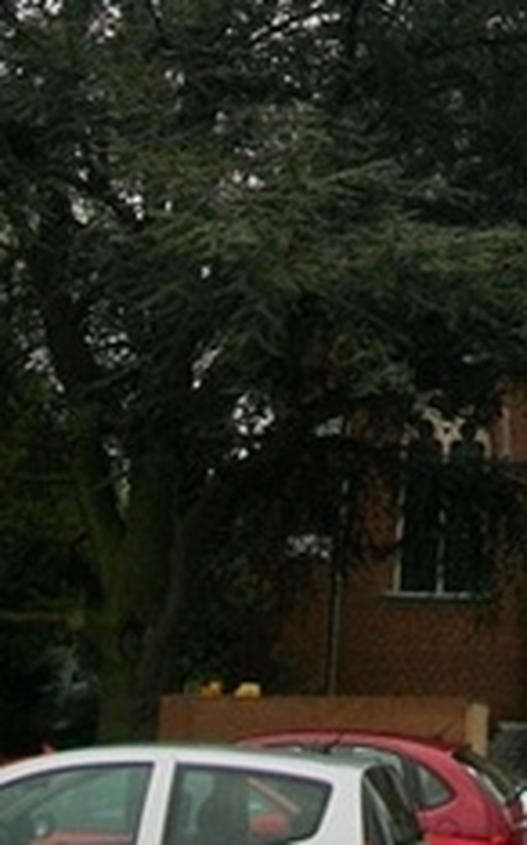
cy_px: -173
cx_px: 729
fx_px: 2002
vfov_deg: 22.0
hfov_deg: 14.2
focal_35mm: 87
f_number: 8.8
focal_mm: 5.7
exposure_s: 1/100
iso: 80
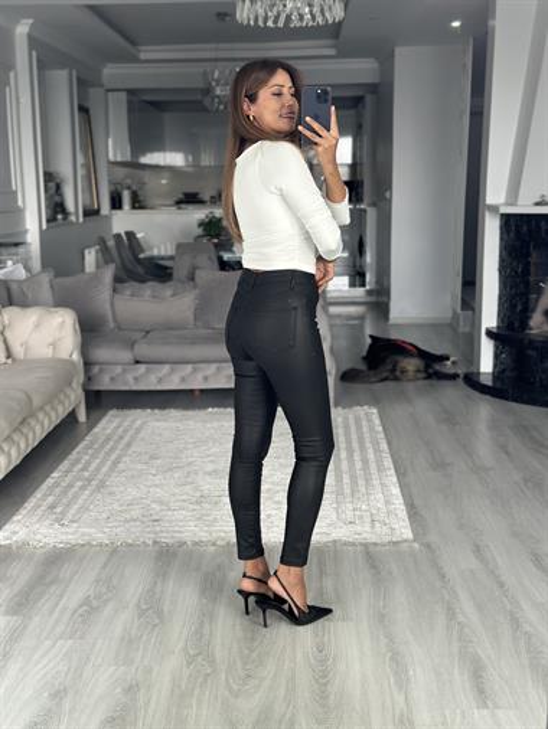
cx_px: 274
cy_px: 364
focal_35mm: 48
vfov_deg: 39.6
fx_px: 1012
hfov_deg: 30.3
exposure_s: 1/91
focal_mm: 6.86
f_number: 1.78
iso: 125
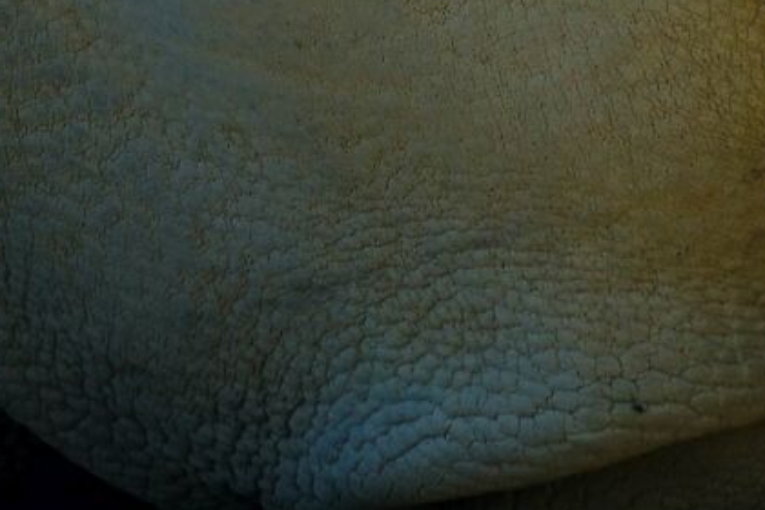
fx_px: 25710
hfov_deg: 1.7
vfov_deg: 1.1
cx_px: 647
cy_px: -226
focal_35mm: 1210
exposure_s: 1/250
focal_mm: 212
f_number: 5.6
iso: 100
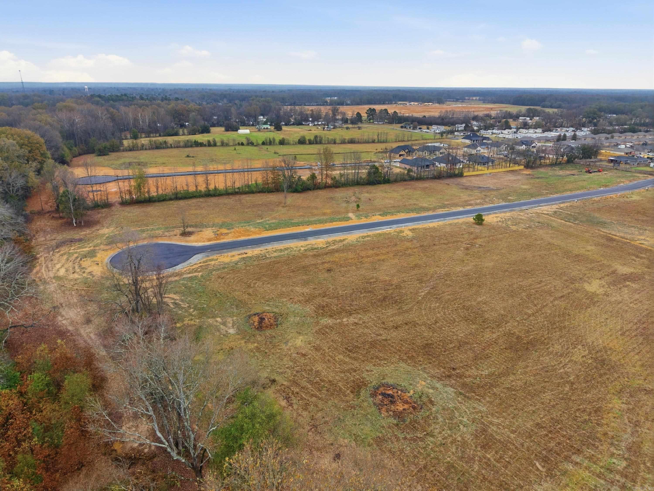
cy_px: 246
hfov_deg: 71.6
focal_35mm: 24
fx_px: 453
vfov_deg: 56.8
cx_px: 327
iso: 230
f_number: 1.8
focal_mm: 8.7
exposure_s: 1/1500
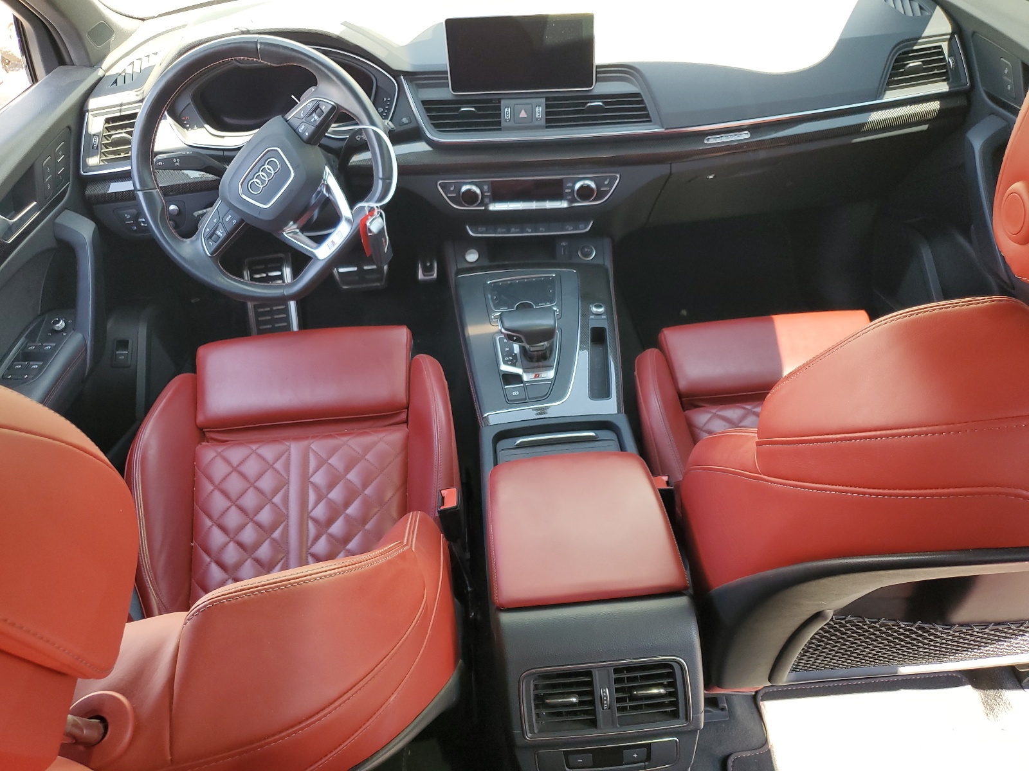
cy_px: 386
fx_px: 773
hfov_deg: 67.3
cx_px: 514
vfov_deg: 53.1
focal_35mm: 26
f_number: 1.5
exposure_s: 1/120
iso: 61
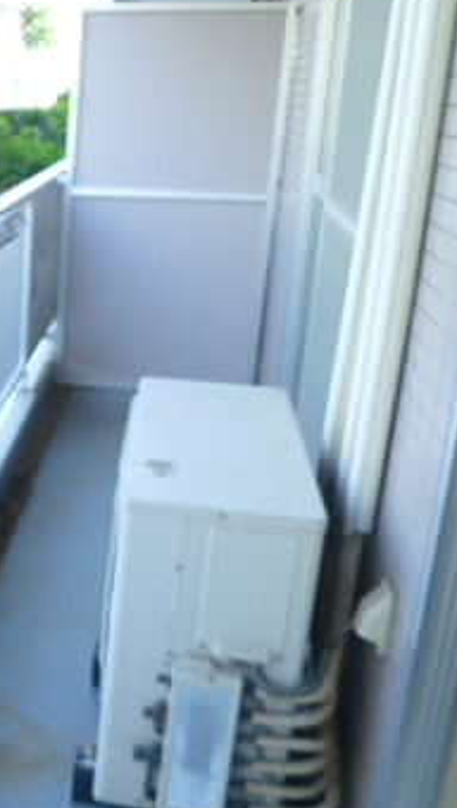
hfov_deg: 21.8
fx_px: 1031
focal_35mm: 48
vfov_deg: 42.8
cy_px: 423
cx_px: -181
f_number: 2.8
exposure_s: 1/40
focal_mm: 4.5
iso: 80
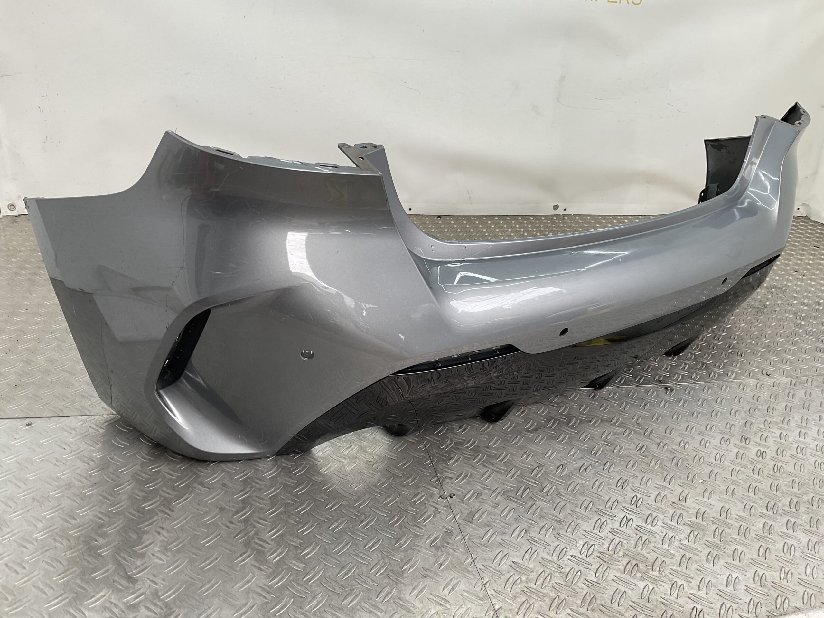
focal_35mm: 29
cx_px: 412
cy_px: 309
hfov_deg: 61.7
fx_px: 690
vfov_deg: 48.2
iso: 16
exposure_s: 1/100
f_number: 1.8
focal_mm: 3
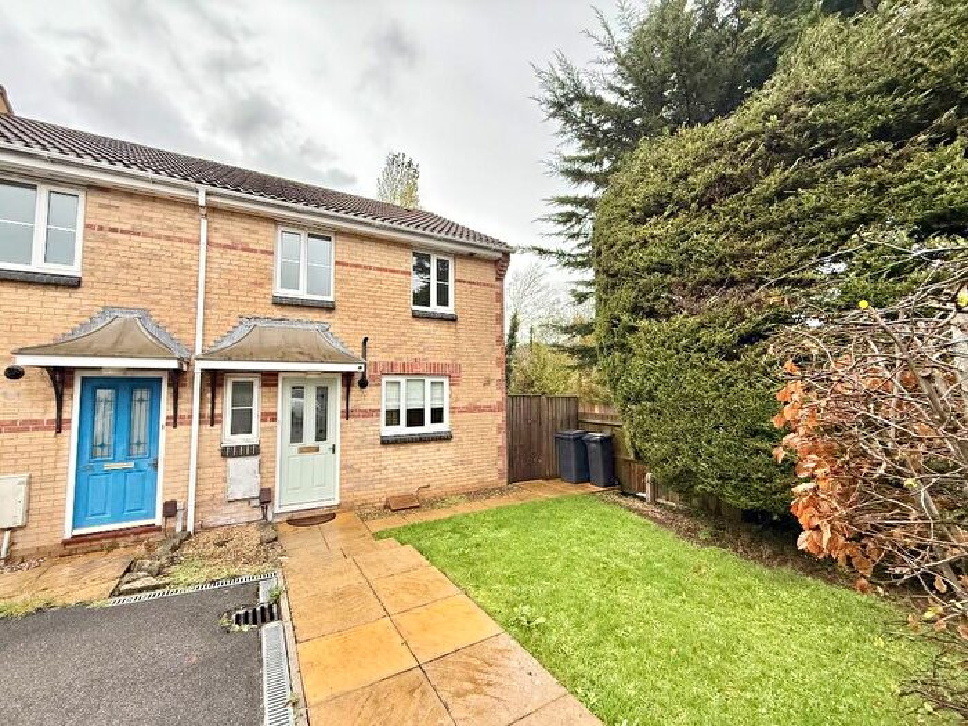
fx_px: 391
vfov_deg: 85.7
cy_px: 363
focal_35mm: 14
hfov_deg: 102.1
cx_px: 484
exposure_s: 1/99
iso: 160
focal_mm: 2.22
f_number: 2.2
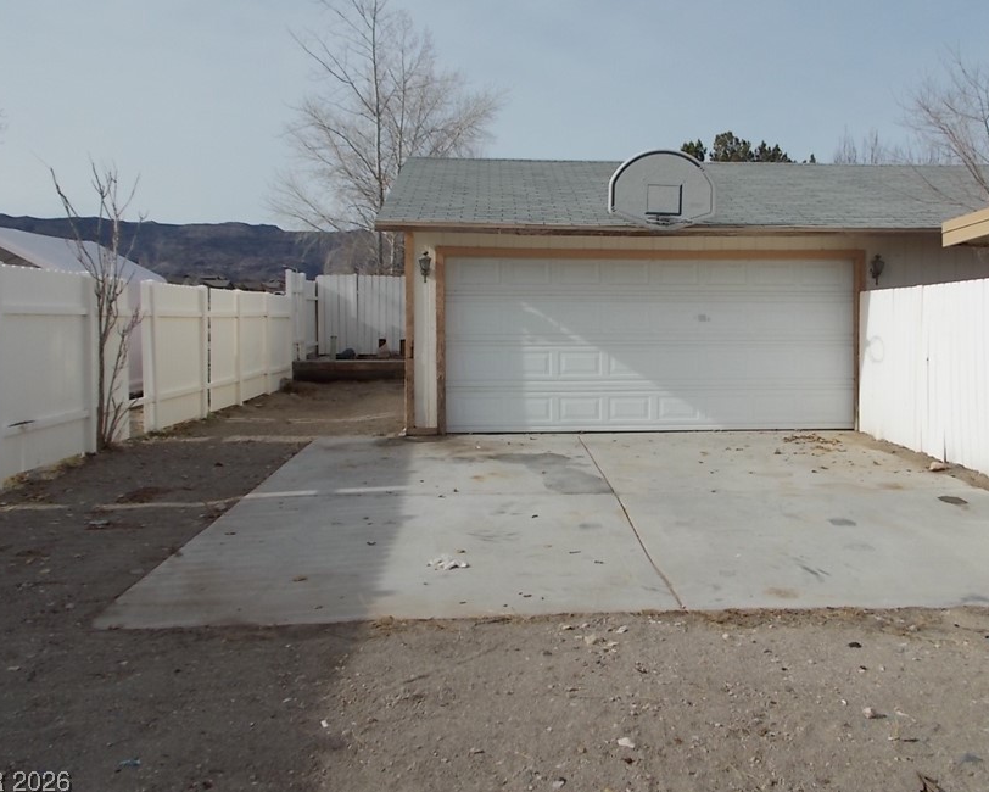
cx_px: 571
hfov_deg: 55.4
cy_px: 341
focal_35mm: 32
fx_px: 937
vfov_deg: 45.7
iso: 80
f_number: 8
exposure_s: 1/250
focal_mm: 4.6
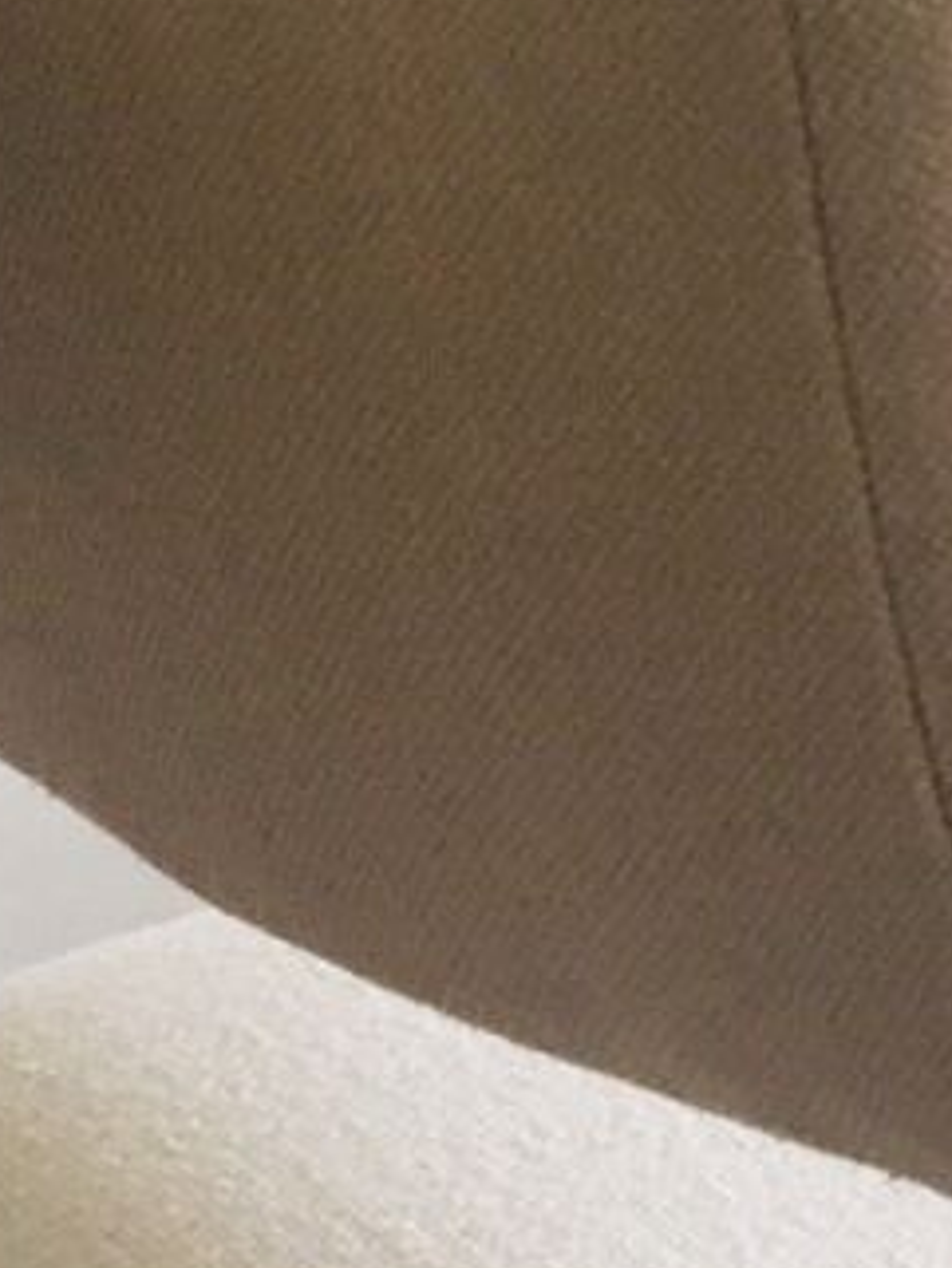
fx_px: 6669
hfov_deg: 8.1
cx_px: -170
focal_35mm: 182
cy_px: 2149
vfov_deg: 10.3
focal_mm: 4.15
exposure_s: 1/33
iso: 125
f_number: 2.2
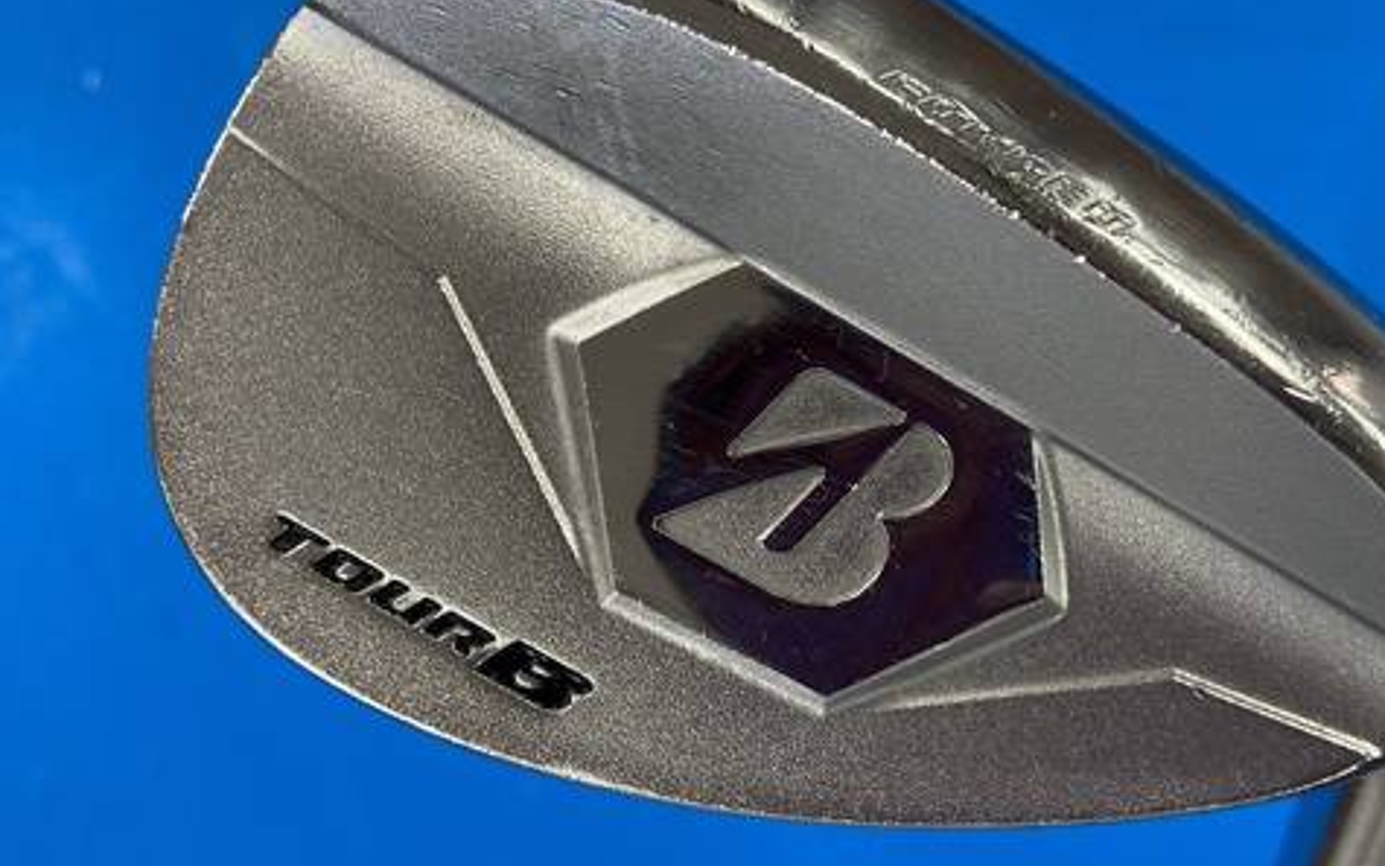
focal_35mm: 40
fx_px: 1510
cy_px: 452
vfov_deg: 32.0
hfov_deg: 48.9
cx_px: 837
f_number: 1.8
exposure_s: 1/50
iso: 40
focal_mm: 3.99
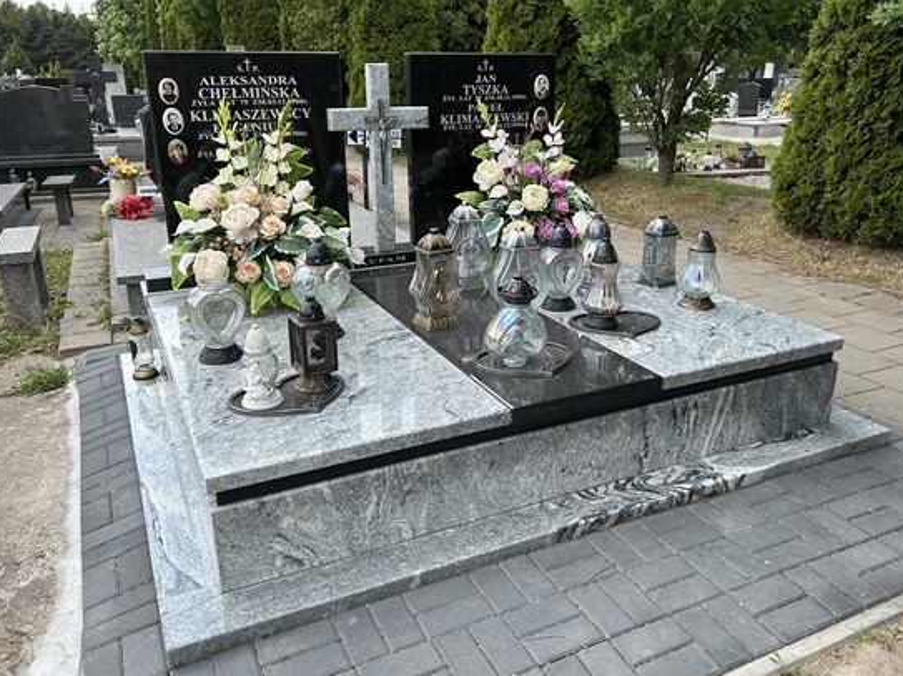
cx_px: 470
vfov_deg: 48.2
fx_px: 756
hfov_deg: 61.6
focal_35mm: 29
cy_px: 322
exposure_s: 1/1171
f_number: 1.5
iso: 50
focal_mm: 5.7
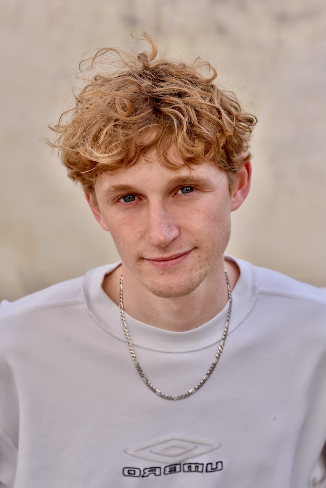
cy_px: 244
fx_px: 1153
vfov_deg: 23.9
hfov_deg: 16.1
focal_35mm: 85
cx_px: 163
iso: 400
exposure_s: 1/500
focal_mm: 85
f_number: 5.6
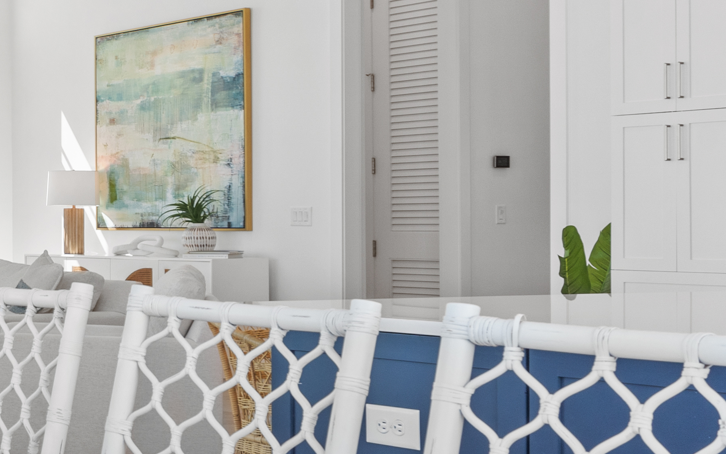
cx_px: -461
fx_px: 1405
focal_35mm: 71
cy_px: 212
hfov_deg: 22.0
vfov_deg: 18.3
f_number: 8
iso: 200
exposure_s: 1/20
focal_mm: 21
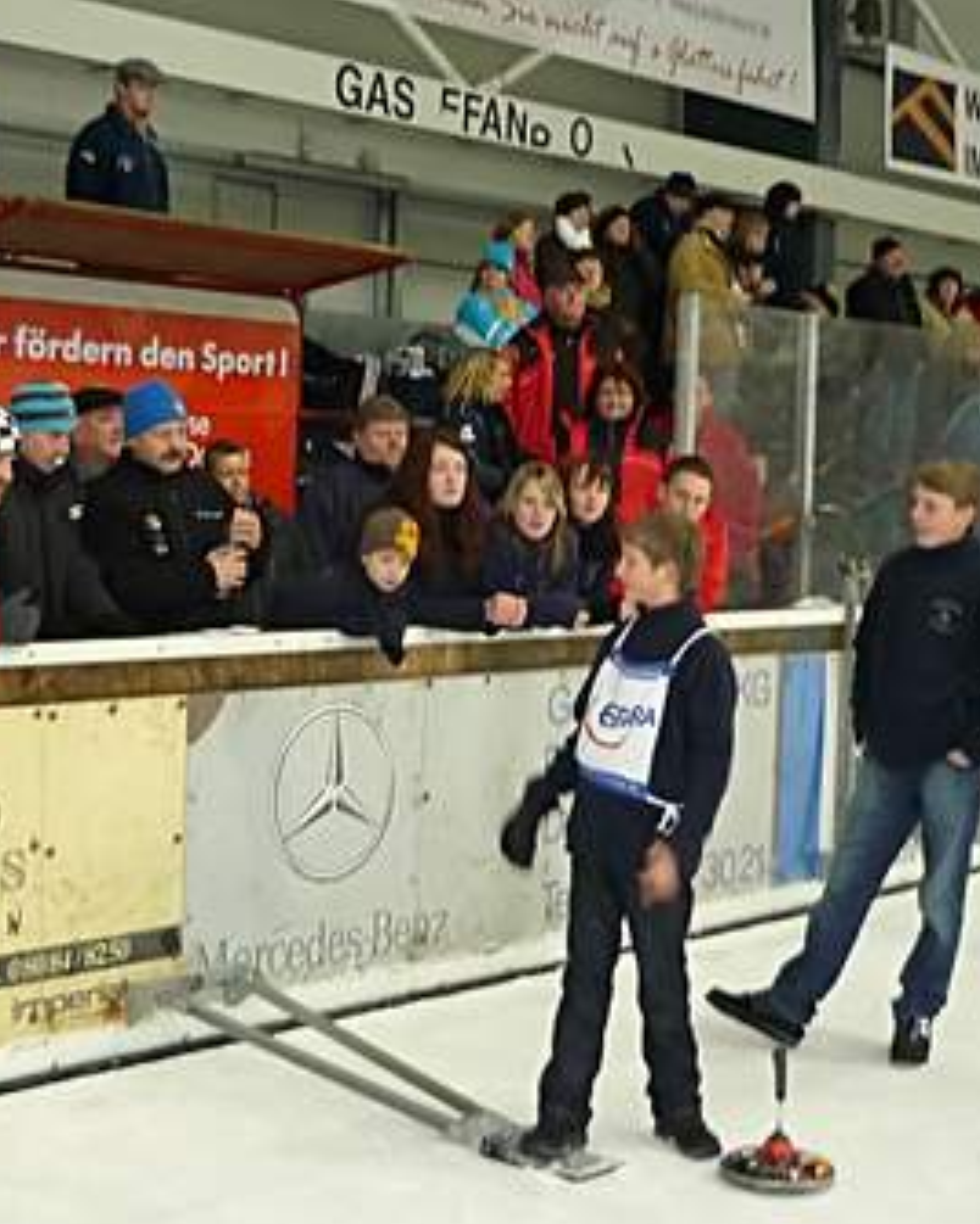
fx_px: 2139
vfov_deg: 32.0
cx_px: 366
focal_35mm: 59
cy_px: 614
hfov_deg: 25.7
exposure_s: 1/30
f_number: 2.8
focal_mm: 5.5
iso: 250
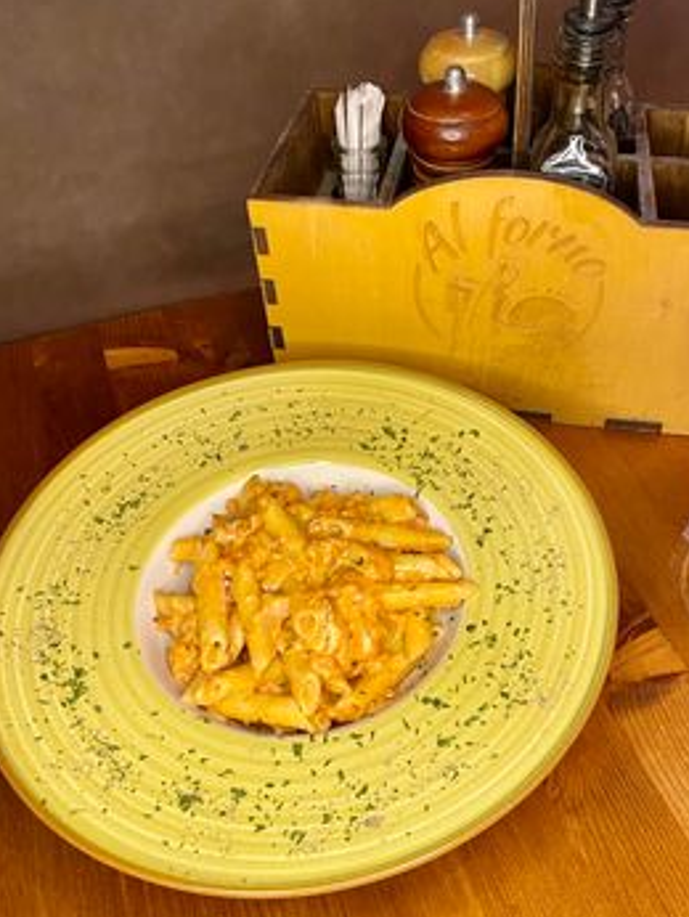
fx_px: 848
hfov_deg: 44.0
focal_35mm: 32
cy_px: 464
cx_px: 416
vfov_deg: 56.8
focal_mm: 4.25
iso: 100
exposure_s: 1/50
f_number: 1.8
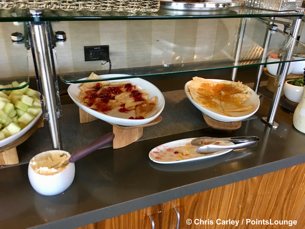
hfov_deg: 61.7
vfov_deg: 48.2
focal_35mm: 29
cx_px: 152
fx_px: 256
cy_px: 114
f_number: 2.2
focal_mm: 4.15
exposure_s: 1/15
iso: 64
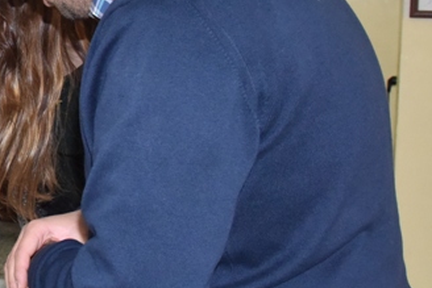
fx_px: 900
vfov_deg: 18.0
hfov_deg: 23.7
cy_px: 47
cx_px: -133
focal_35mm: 75
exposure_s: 1/160
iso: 2500
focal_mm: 24
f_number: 6.3
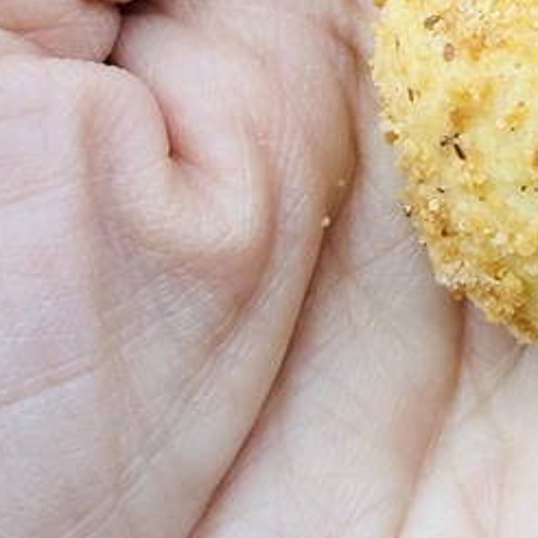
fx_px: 3640
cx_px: 846
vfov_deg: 8.4
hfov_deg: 8.2
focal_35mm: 207
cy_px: -90
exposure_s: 1/642
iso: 64
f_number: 1.78
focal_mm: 6.86
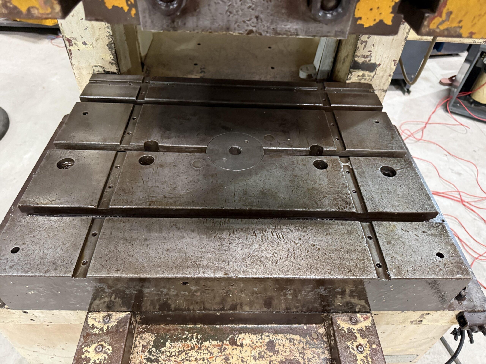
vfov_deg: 56.8
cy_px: 182
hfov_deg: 71.6
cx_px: 243
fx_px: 337
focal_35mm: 24
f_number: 1.78
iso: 640
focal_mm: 6.76
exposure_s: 1/50
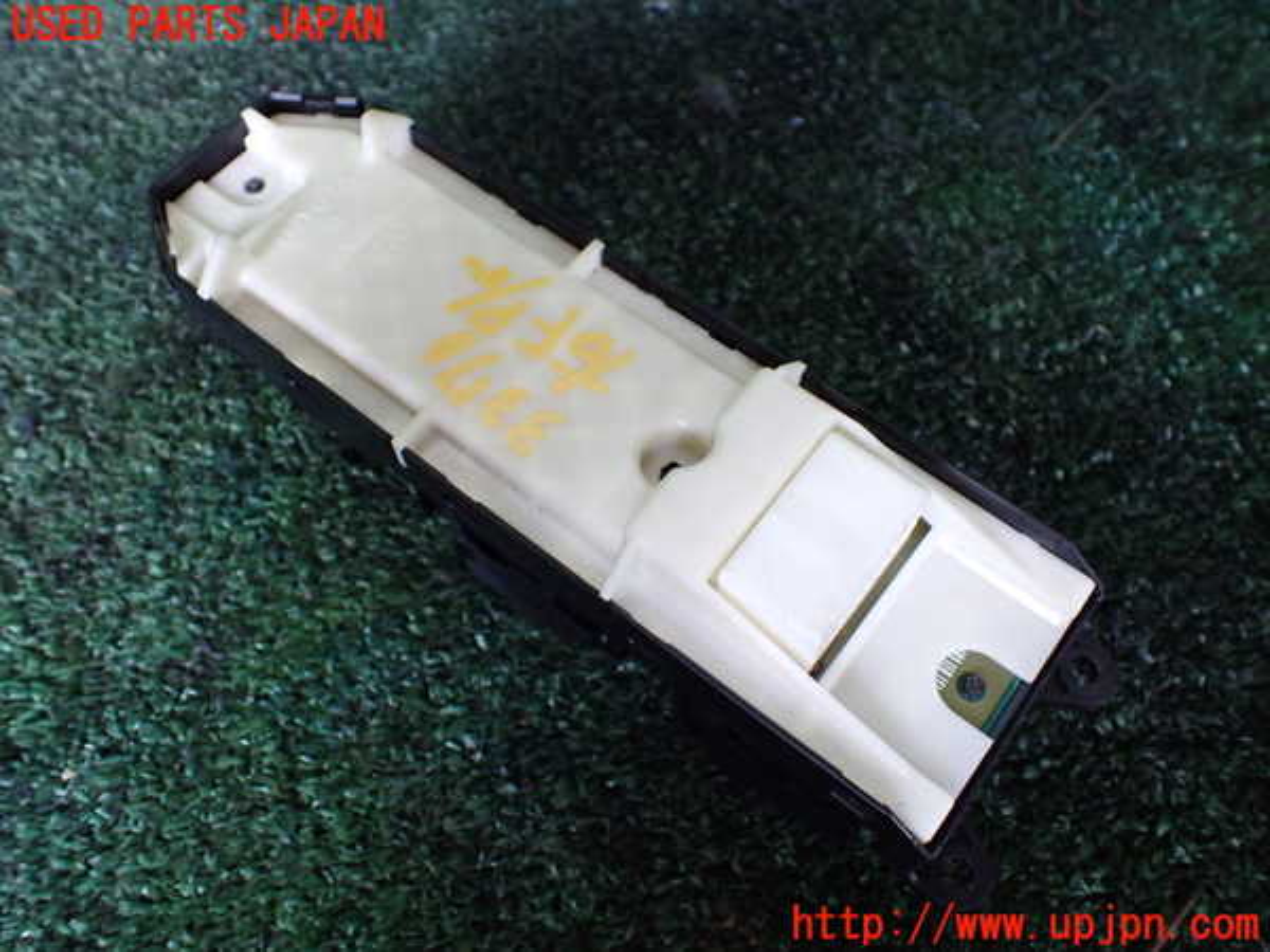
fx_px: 1101
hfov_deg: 60.0
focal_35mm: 30
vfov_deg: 46.8
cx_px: 635
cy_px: 476
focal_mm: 5.4
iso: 640
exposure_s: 1/125
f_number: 2.3
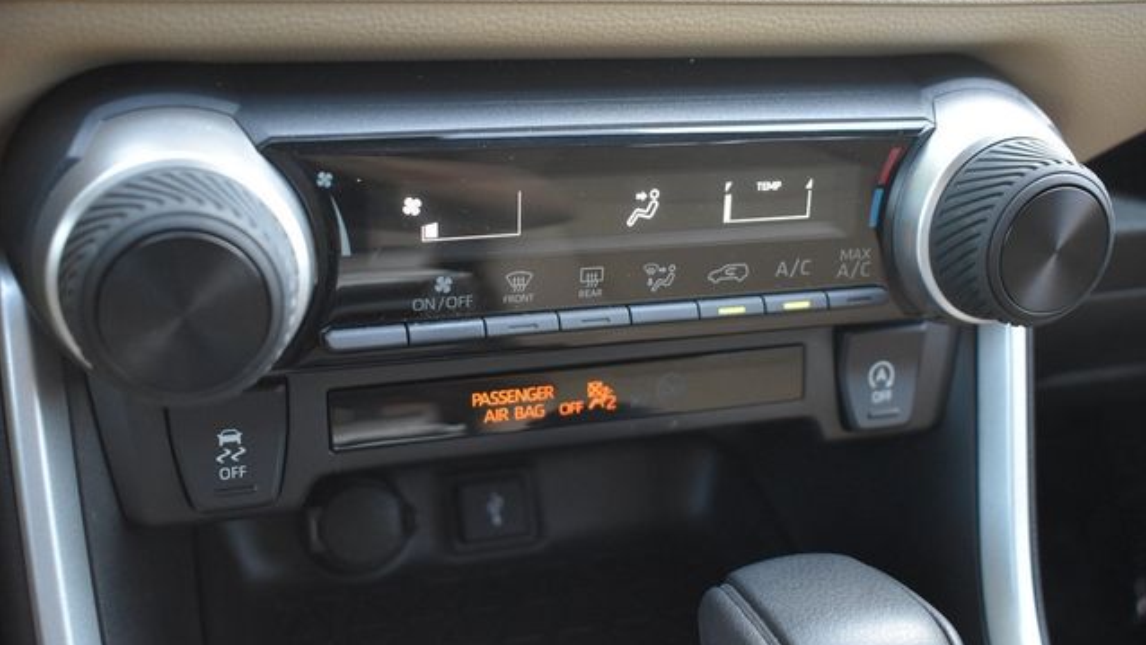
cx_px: 573
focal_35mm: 41
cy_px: 315
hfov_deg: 49.4
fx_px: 1246
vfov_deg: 29.0
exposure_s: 1/125
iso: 2200
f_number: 4
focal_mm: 26
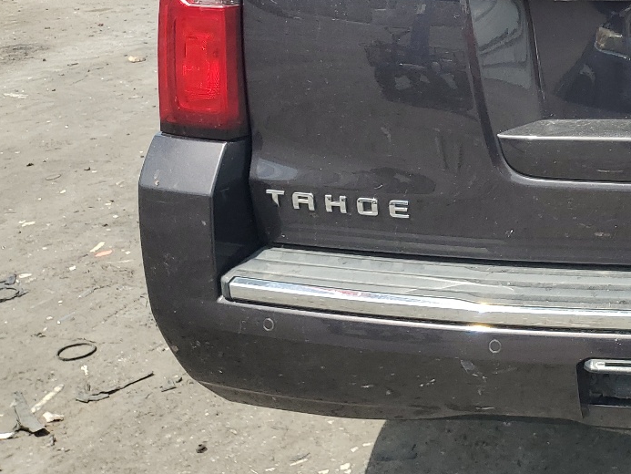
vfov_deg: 23.3
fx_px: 1094
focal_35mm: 60
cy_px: -14
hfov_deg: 28.7
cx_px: 720
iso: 50
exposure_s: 1/2500
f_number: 1.5
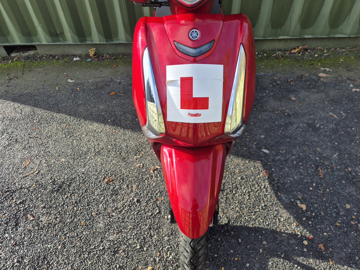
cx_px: 180
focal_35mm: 23
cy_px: 135
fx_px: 239
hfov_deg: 73.9
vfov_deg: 58.9
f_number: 1.8
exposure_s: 1/491
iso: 25
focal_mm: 5.4
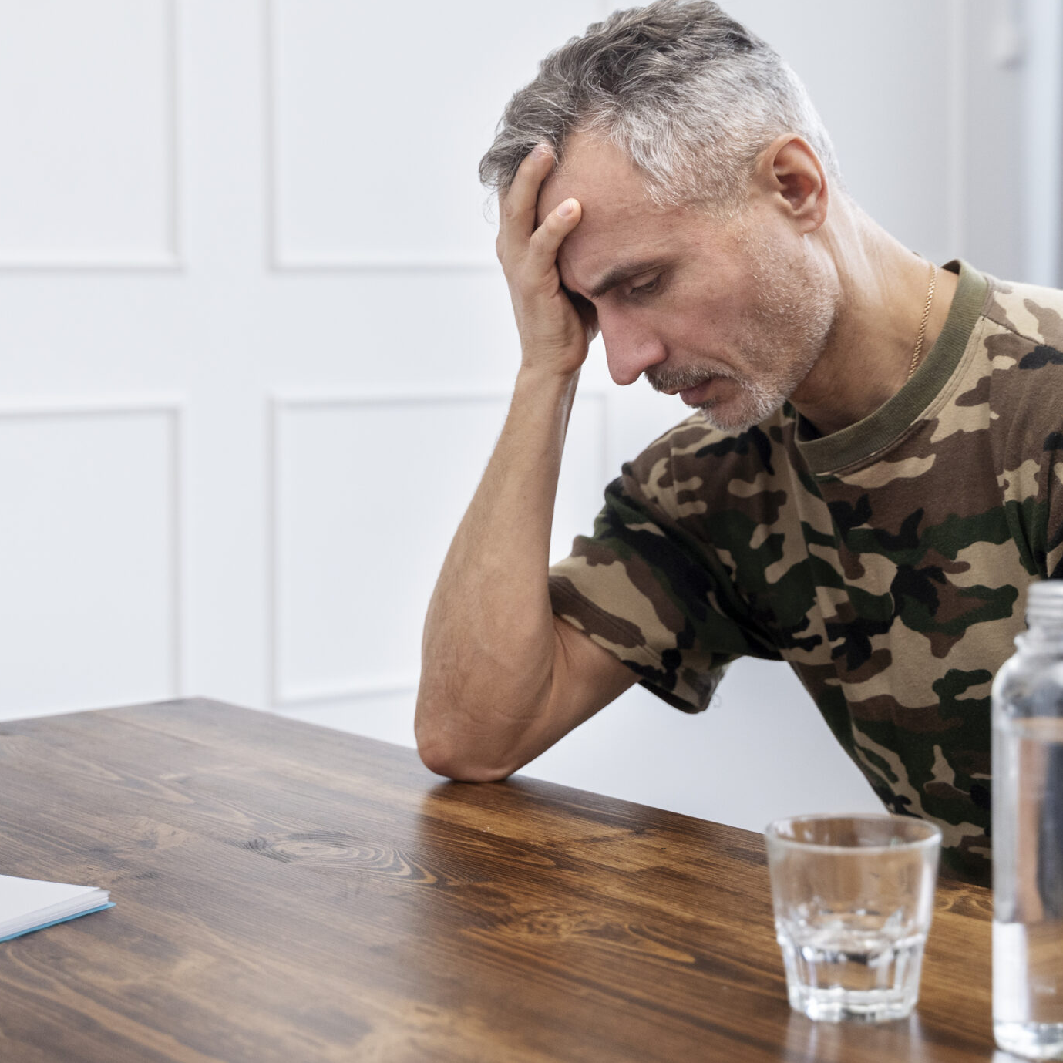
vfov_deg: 24.3
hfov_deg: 24.3
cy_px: 427
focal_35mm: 71
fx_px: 2467
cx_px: 408
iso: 1000
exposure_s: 1/250
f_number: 3.2
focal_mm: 45
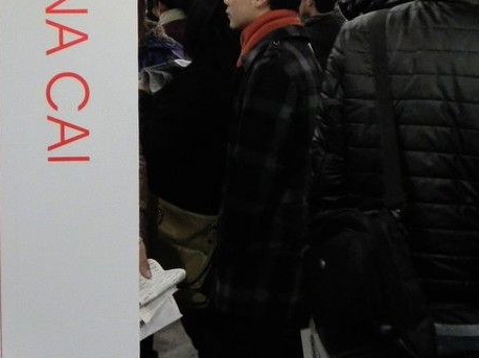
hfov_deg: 25.7
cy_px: 68
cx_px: 237
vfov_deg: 19.2
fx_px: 1051
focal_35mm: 76
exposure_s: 1/40
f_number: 2.8
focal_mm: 5.2
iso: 400
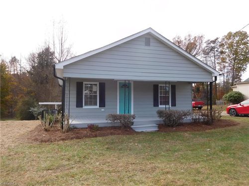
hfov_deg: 69.4
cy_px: 93
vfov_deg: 54.9
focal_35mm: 25
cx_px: 124
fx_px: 180
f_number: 3.4
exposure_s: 1/640
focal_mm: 4.5
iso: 125
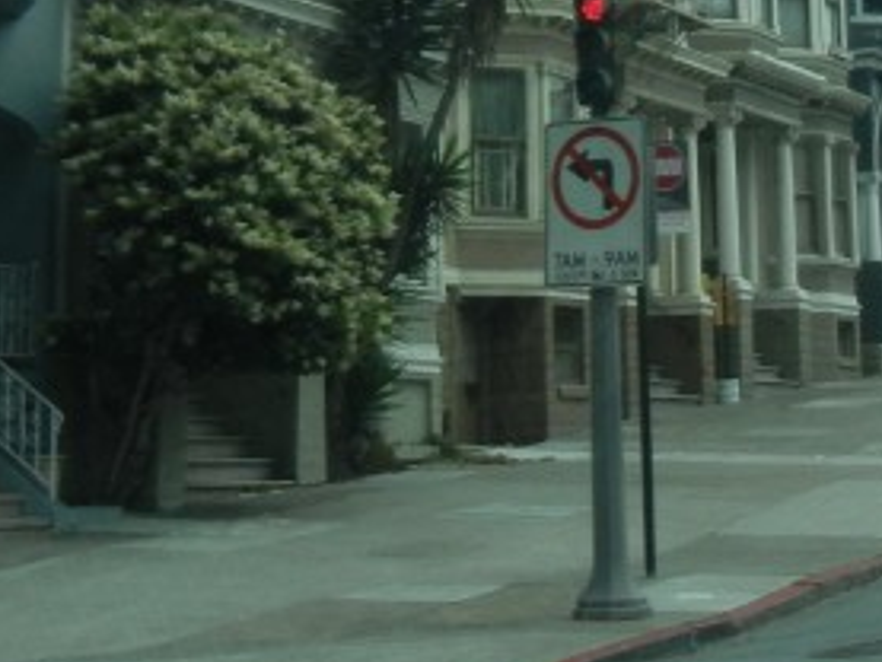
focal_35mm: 111
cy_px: -156
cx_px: 544
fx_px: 2829
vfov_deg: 13.0
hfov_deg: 17.7
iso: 160
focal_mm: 5.4
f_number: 7
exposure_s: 1/495
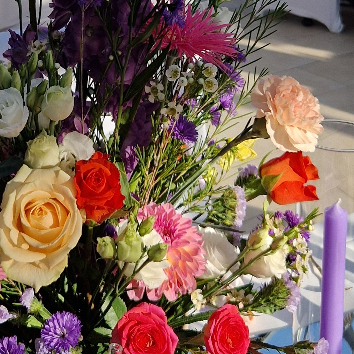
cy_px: -40
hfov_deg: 21.6
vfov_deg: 20.6
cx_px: 114
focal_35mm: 80
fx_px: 926
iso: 50
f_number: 1.8
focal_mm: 5.4
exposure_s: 1/744
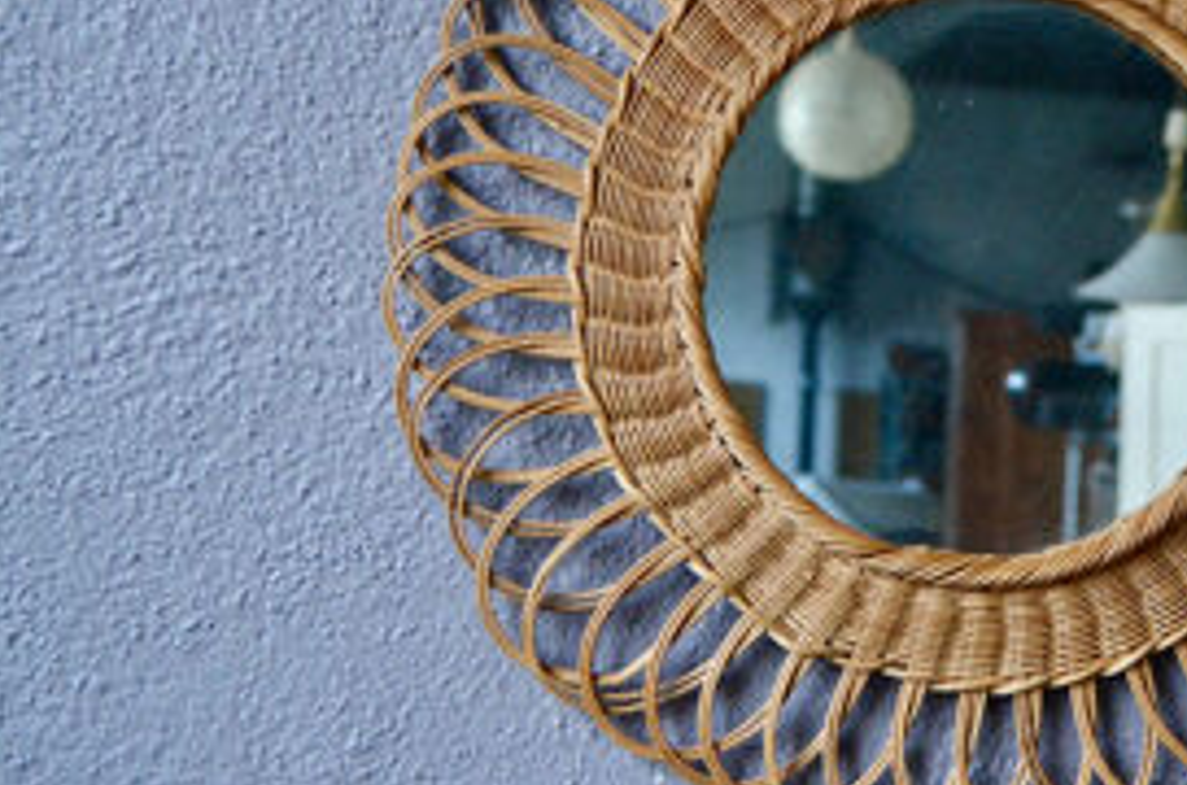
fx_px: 2961
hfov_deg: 22.5
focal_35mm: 90
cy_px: 270
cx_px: 834
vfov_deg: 15.1
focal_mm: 34
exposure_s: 1/25
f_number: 5
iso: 1250
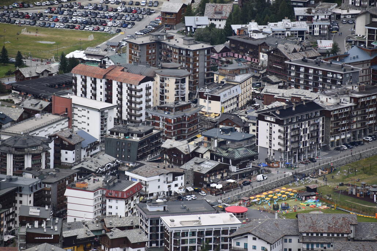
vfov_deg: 4.6
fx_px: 3140
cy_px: 126
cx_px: 188
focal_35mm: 300
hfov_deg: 6.9
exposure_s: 1/500
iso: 200
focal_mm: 200
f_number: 7.1
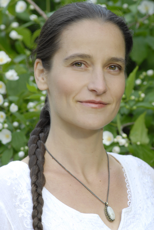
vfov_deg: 9.1
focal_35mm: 225
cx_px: 77
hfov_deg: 6.1
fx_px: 1439
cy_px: 115
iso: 320
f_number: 6.3
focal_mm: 150
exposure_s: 1/160
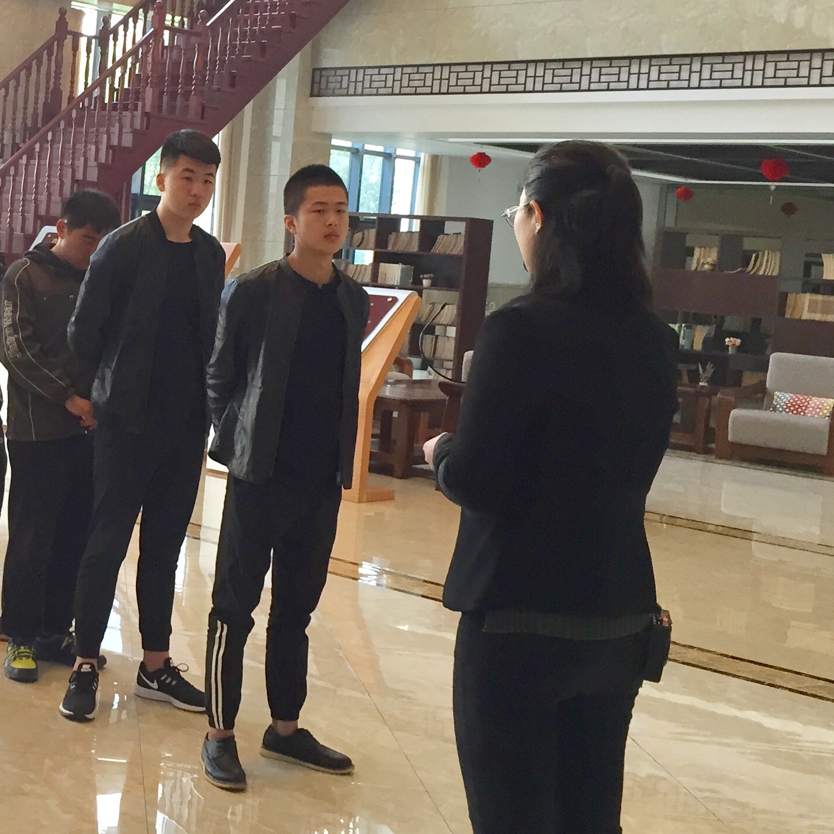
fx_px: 1608
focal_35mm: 59
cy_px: 305
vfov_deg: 28.9
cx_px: 12
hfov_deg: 27.5
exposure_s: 1/30
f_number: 2.2
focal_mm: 4.15
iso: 80
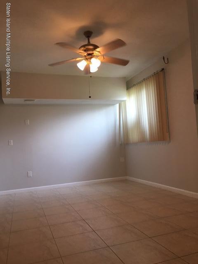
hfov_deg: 48.2
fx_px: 221
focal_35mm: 29
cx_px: 99
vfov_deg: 61.7
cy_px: 132
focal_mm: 4.15
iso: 32
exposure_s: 1/30
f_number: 2.2
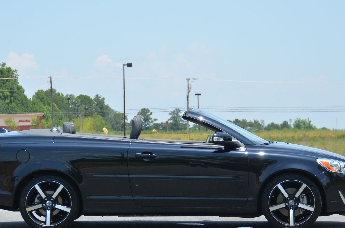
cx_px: 160
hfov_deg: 12.0
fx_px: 1635
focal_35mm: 171
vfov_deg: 8.0
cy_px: 143
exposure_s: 1/1600
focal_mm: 82
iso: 400
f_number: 5.6
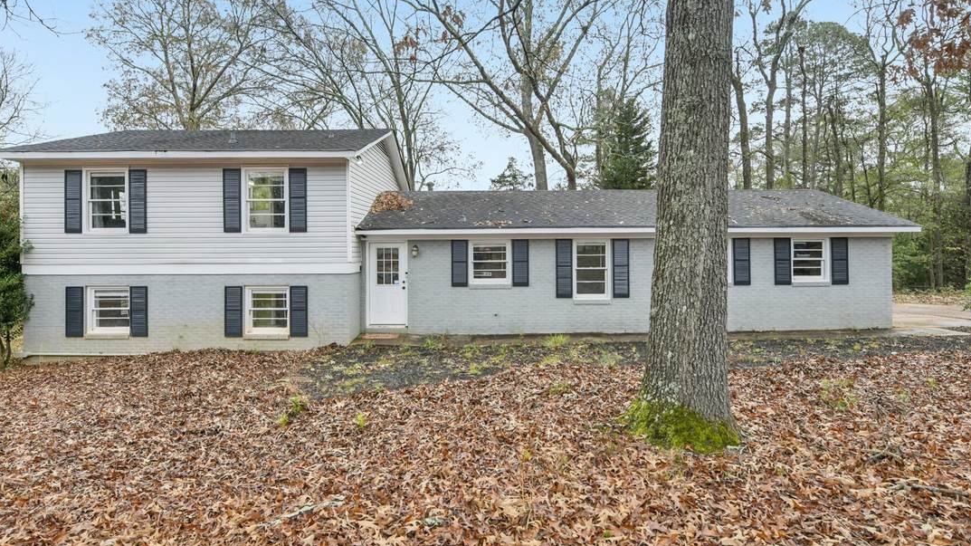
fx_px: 515
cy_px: 249
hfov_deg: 86.6
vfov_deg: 55.8
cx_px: 477
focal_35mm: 20
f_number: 8
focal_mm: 16
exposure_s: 1/320
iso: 250
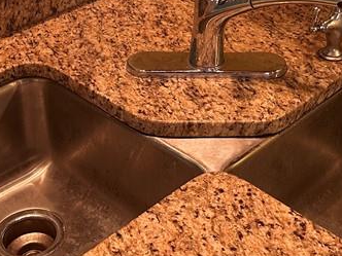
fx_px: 731
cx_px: 186
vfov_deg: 19.7
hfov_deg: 26.3
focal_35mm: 74
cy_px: 53
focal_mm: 6.86
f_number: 1.78
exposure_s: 1/60
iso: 160
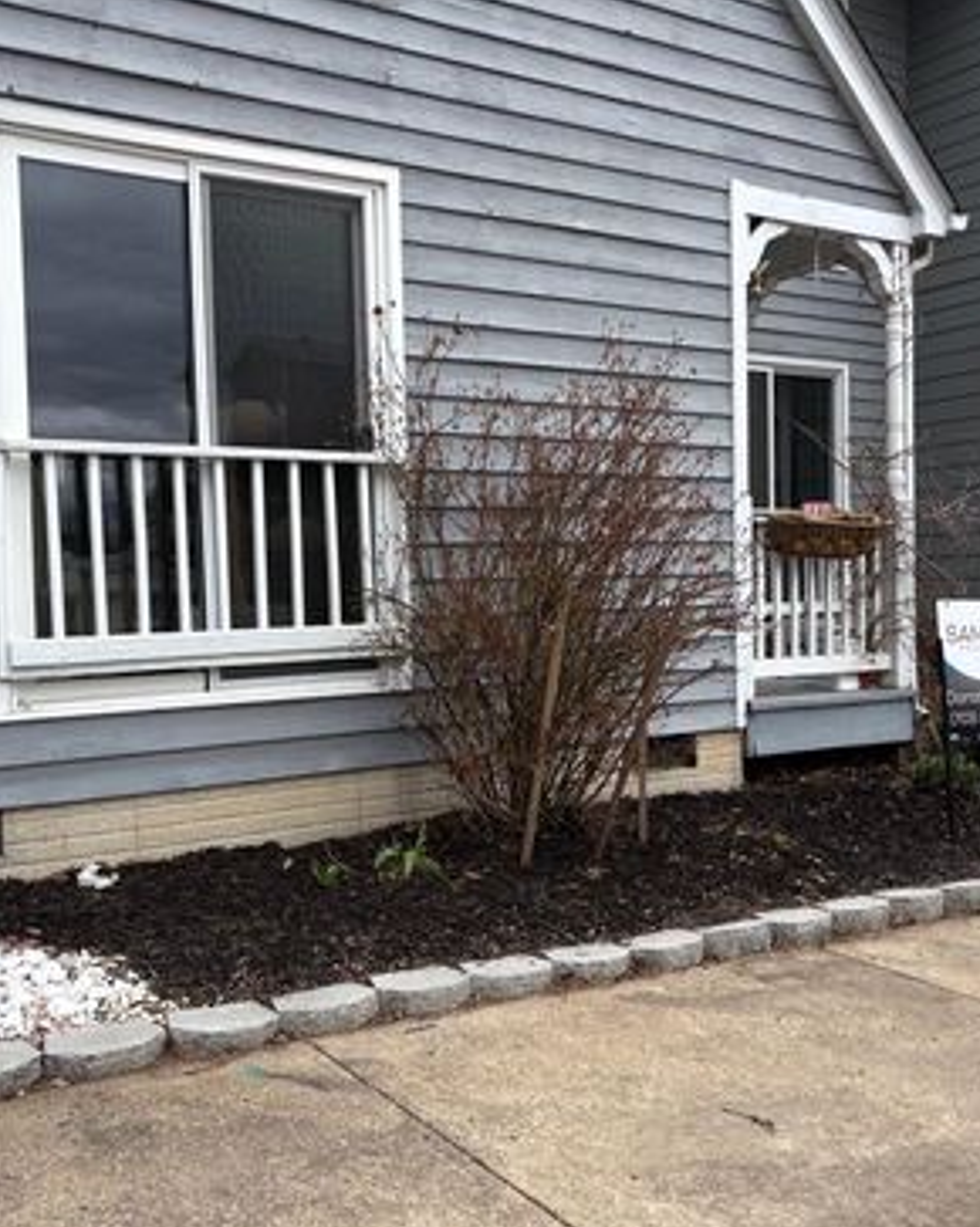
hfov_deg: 42.2
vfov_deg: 51.6
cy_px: 617
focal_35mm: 35
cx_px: 460
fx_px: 1270
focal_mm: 5.96
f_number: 1.6
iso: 50
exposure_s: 1/830
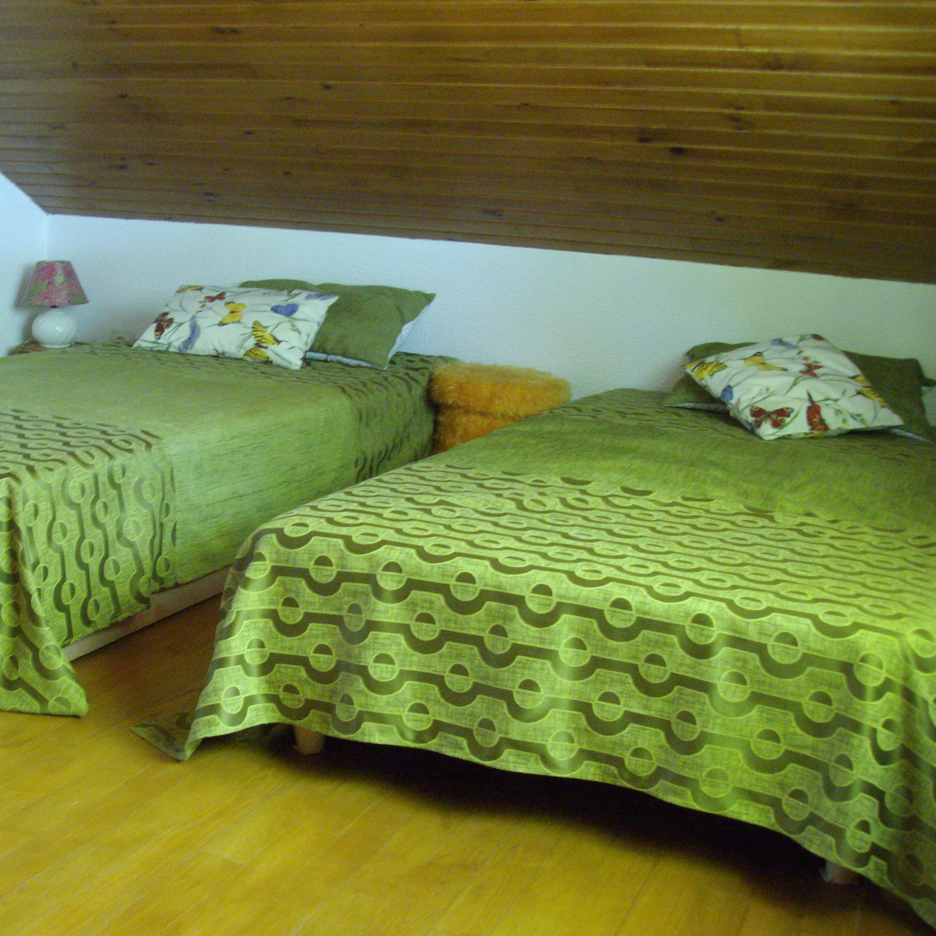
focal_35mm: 43
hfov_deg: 39.0
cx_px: 361
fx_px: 1315
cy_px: 470
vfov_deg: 39.2
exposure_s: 1/6
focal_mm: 6
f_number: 2.7
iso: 320
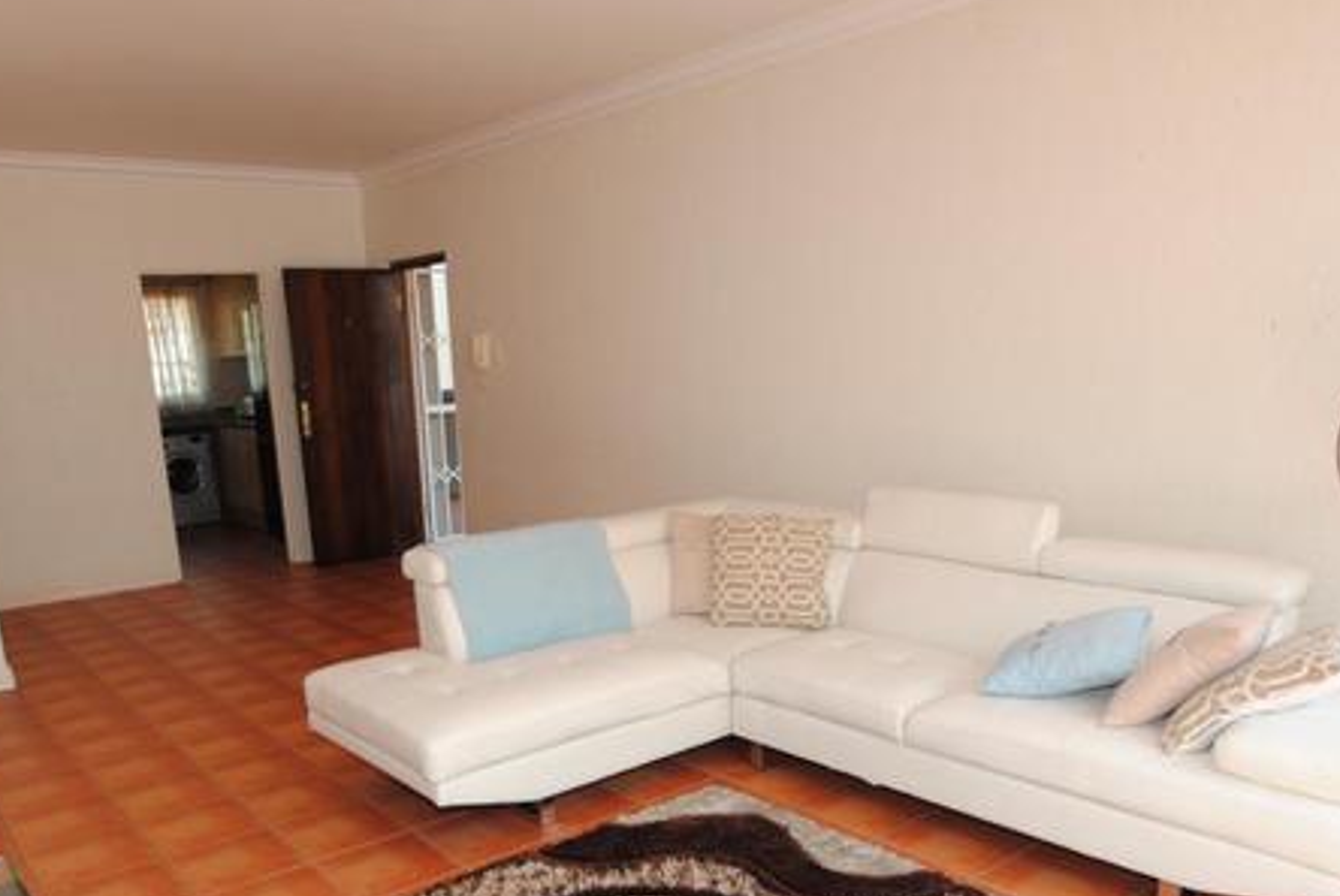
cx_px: 582
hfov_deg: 67.1
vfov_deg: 46.5
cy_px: 662
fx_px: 1006
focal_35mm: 27
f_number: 4
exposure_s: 1/60
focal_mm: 10
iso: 200
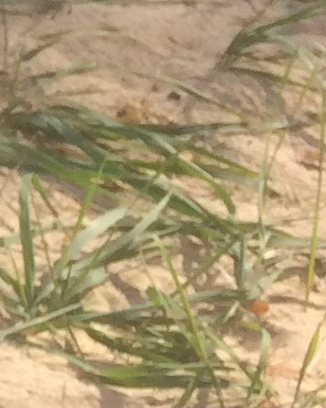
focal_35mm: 215
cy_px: -319
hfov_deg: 6.3
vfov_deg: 8.6
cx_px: -813
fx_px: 2593
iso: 32
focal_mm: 4.15
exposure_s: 1/1109
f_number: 2.2
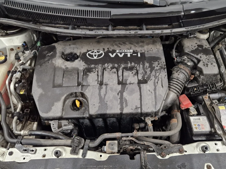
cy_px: 91
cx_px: 123
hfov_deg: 58.3
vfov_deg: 45.4
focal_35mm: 31
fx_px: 202
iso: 400
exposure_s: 1/100
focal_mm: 5.4
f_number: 1.8
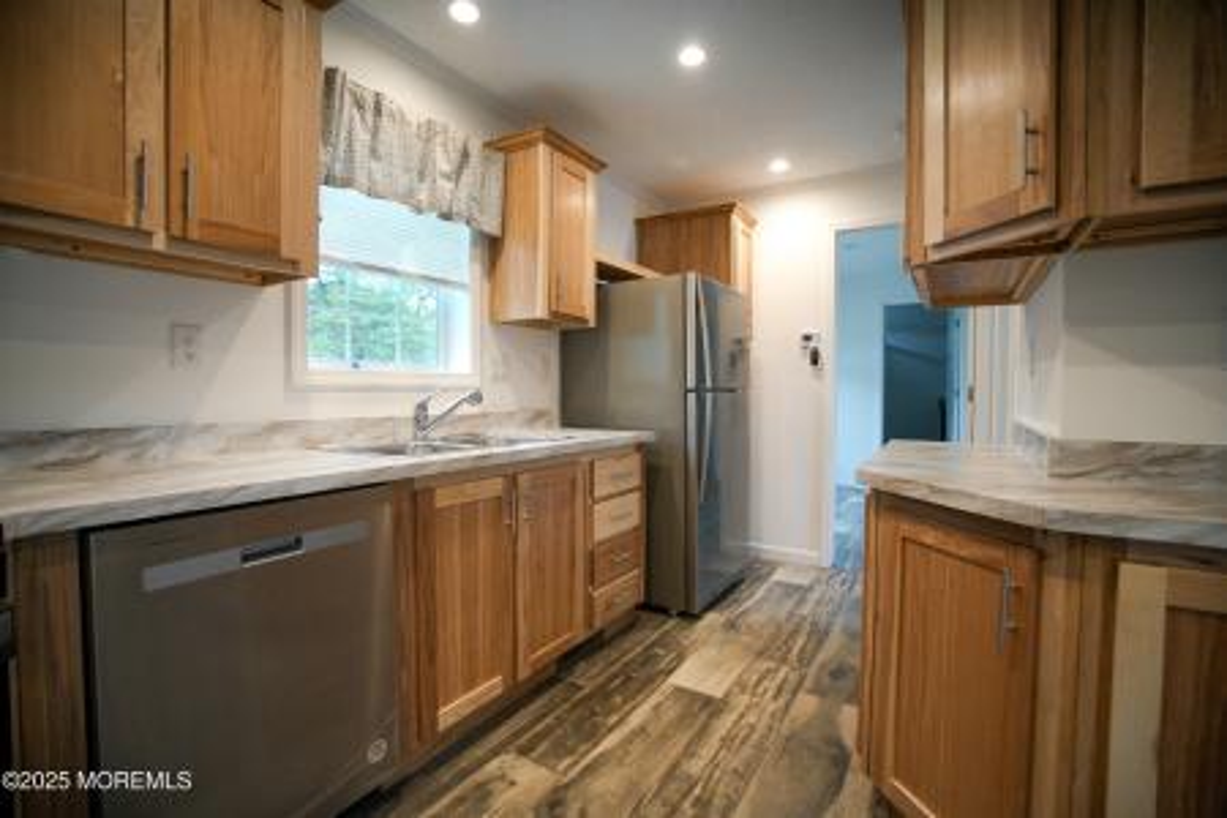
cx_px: 614
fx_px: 545
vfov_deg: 73.7
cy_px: 409
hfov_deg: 96.7
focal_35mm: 16
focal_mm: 16
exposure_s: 1/320
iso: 2500
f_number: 4
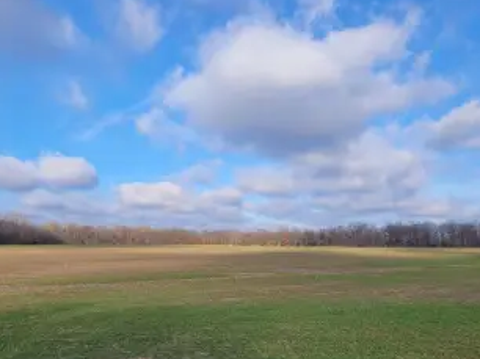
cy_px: 229
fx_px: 471
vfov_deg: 41.4
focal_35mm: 34
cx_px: 188
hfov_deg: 53.6
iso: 40
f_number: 1.8
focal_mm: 5.4
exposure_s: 1/1819
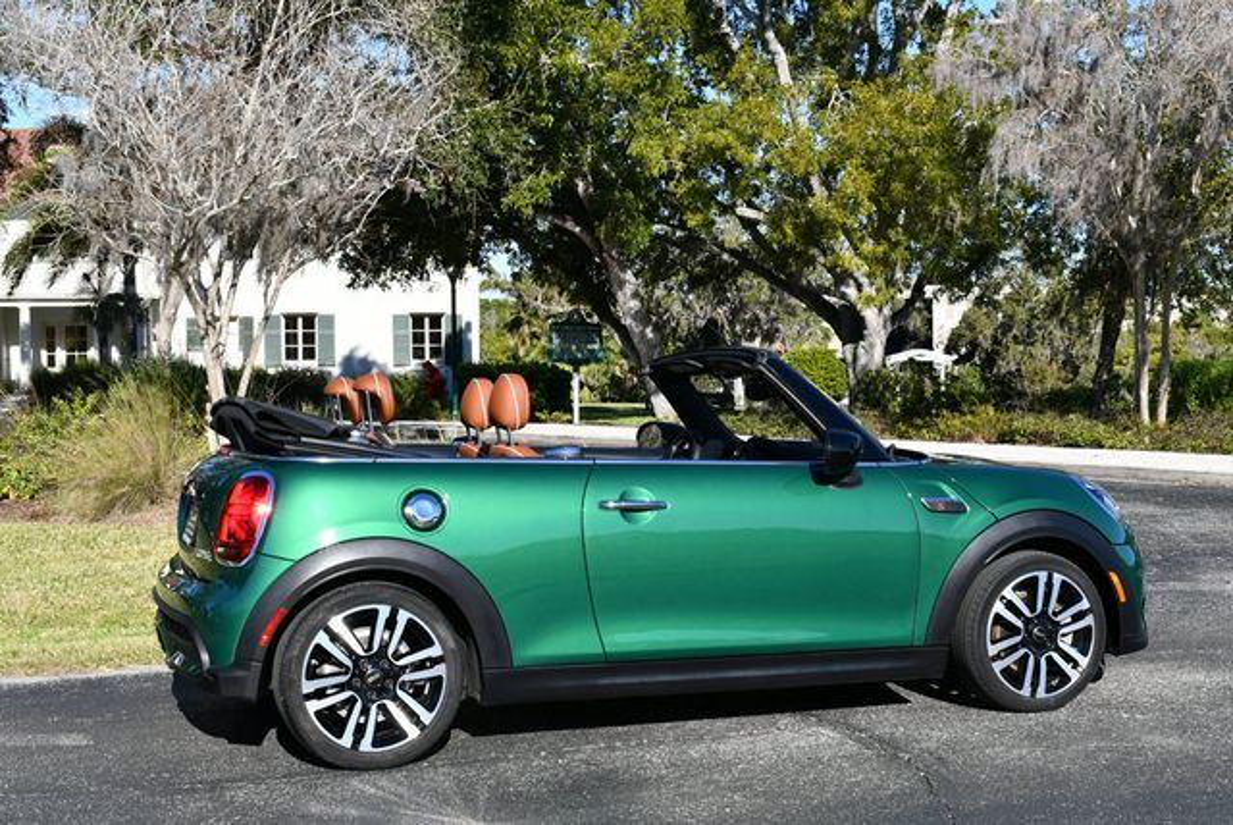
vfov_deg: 27.0
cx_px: 616
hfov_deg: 39.6
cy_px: 412
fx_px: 1714
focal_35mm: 50
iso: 100
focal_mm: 25
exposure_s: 1/250
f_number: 8
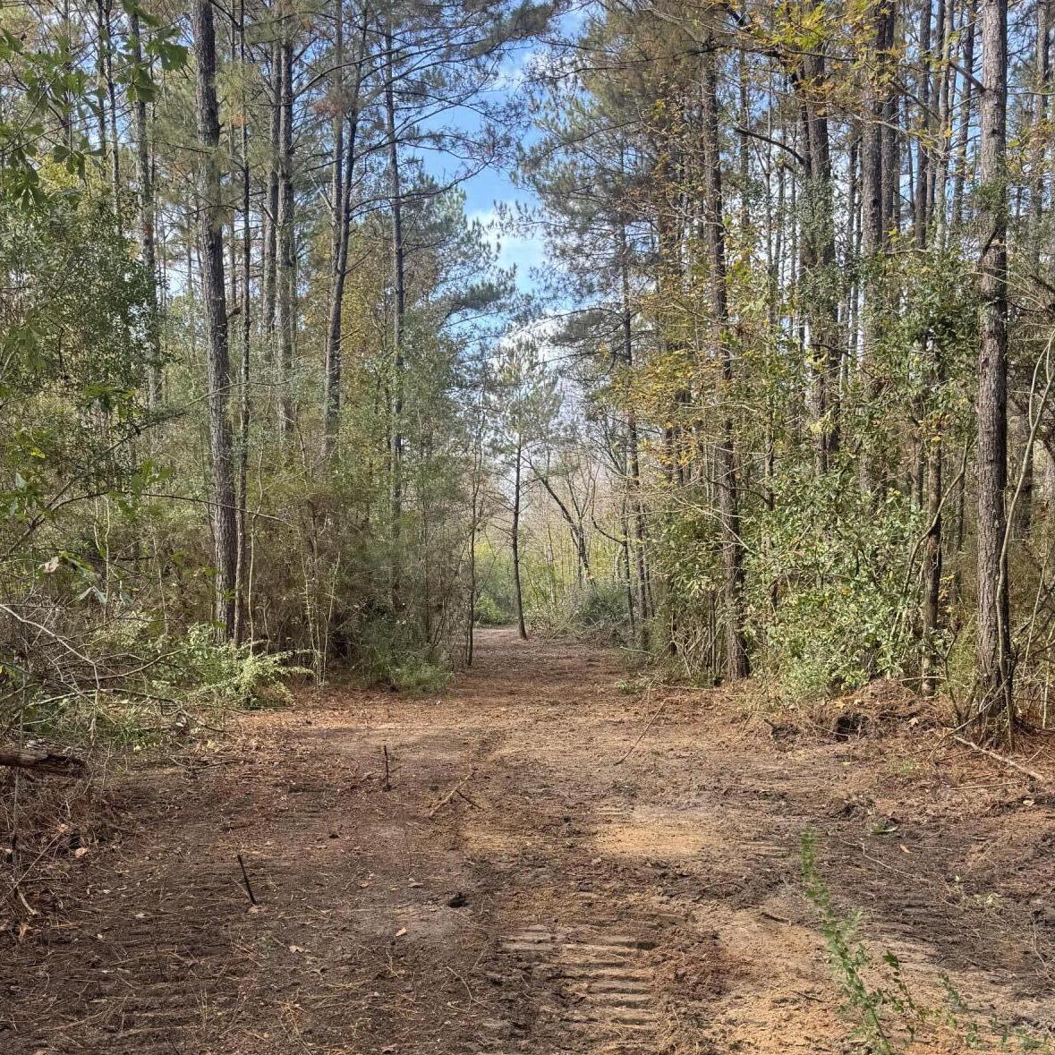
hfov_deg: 46.0
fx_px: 1241
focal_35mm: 36
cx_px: 555
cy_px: 737
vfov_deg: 45.1
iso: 80
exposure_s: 1/288
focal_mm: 6.76
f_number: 1.78
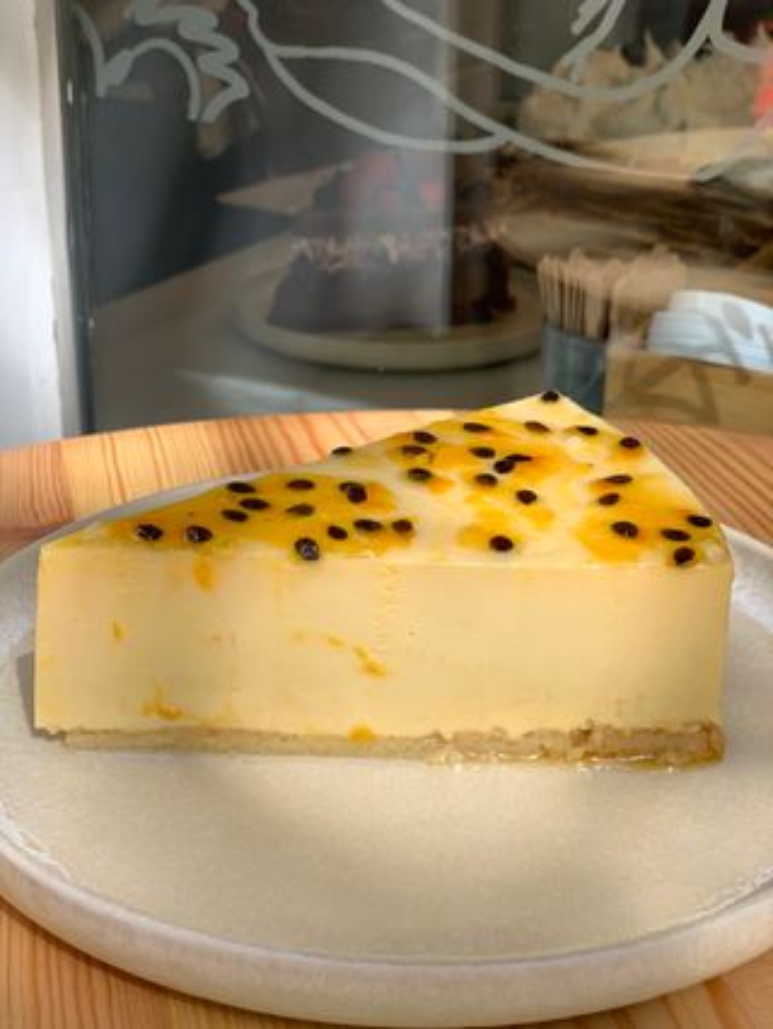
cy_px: 514
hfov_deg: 28.1
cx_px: 386
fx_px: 1547
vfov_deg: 36.8
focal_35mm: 52
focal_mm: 6
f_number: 2.4
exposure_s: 1/156
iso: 16
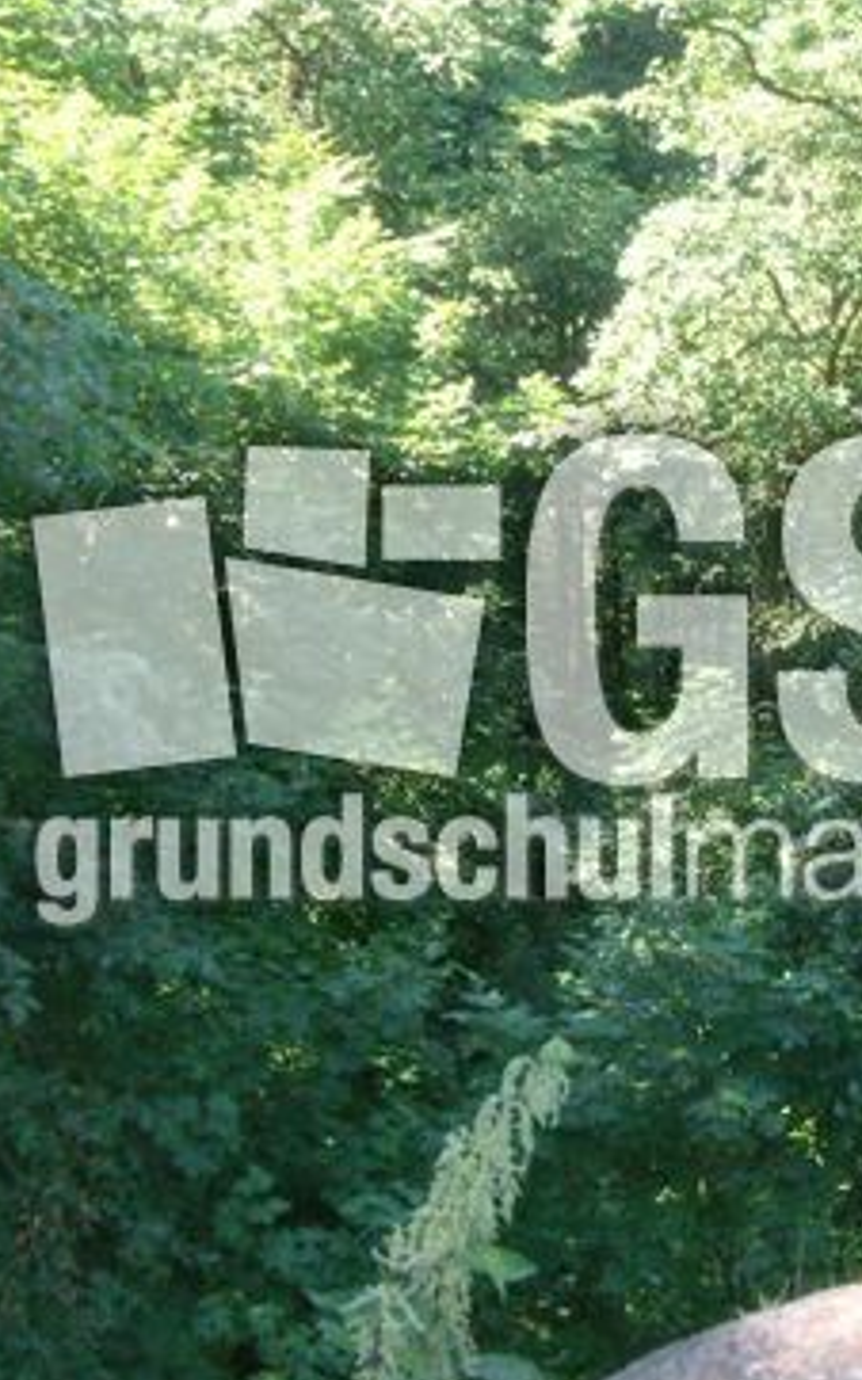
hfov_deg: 22.4
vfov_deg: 35.7
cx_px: 687
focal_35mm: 57
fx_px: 2144
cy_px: 679
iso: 400
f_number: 5.7
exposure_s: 1/106
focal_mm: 6.4
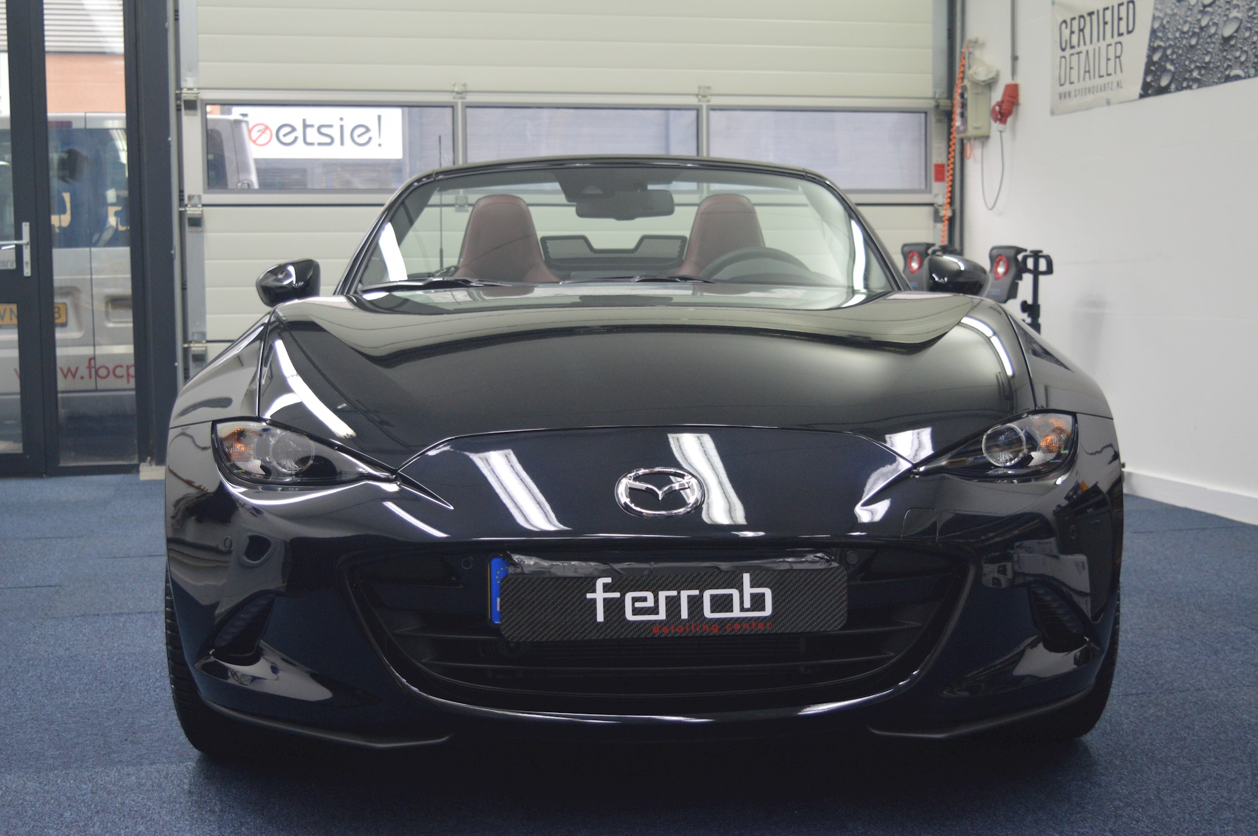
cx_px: 629
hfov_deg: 41.1
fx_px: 1676
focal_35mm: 48
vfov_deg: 28.0
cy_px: 418
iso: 800
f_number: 4.5
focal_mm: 32
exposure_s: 1/60
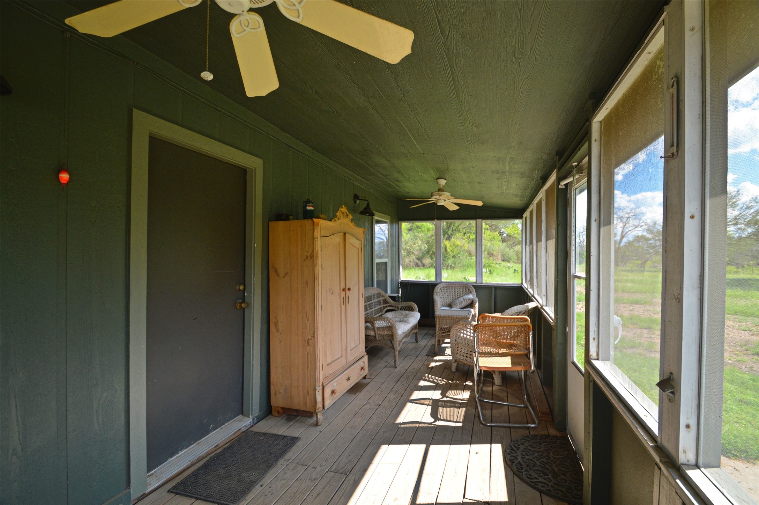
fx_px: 316
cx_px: 380
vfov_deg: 77.2
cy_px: 252
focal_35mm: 15
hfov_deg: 100.4
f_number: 5.6
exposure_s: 1/50
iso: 200
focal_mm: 10
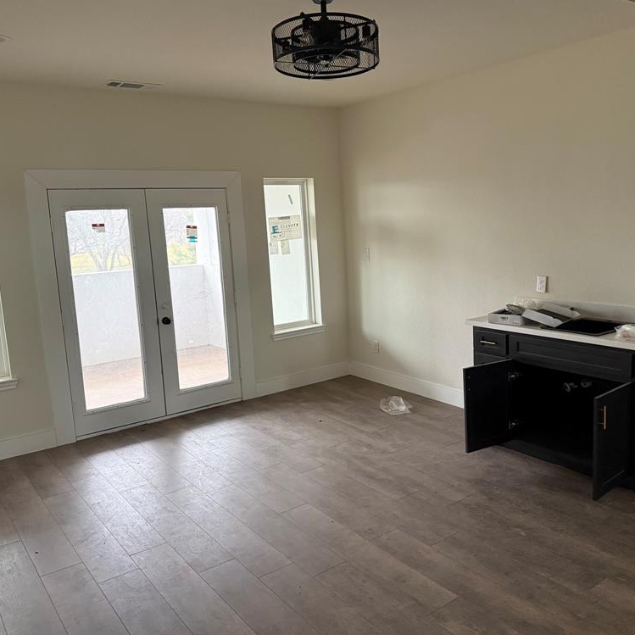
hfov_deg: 55.6
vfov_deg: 55.6
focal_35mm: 29
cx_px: 343
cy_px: 315
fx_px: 602
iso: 500
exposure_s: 1/60
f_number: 1.78
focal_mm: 6.76
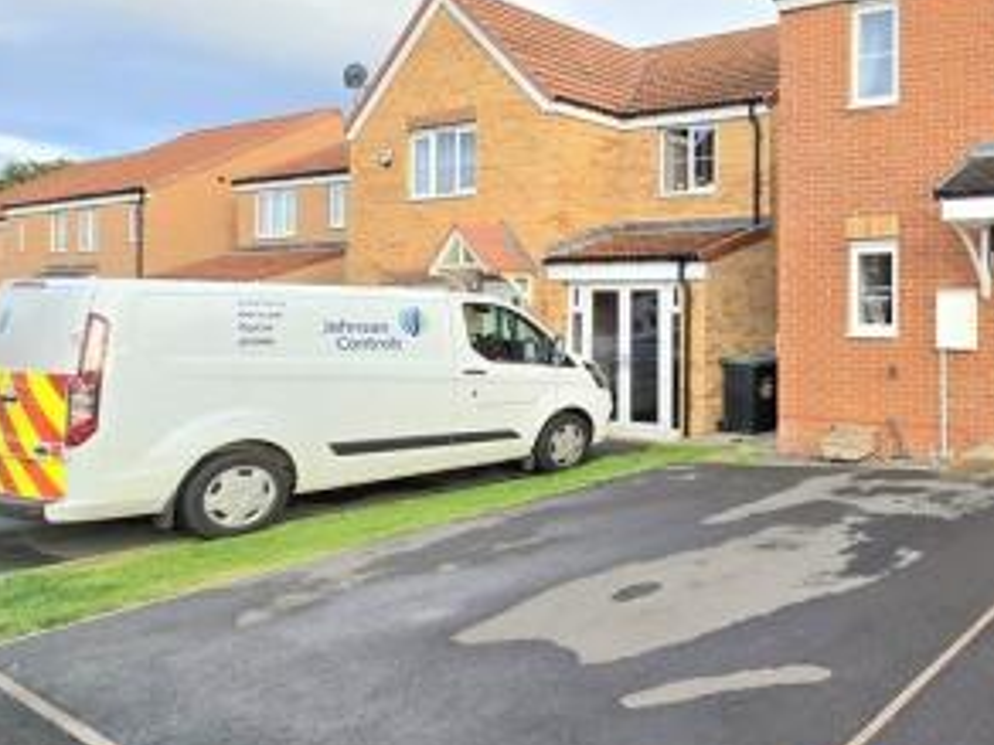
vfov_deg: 52.6
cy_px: 287
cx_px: 951
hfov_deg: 55.1
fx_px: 747
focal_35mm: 26
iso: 50
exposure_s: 1/526
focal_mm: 2.2
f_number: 2.2
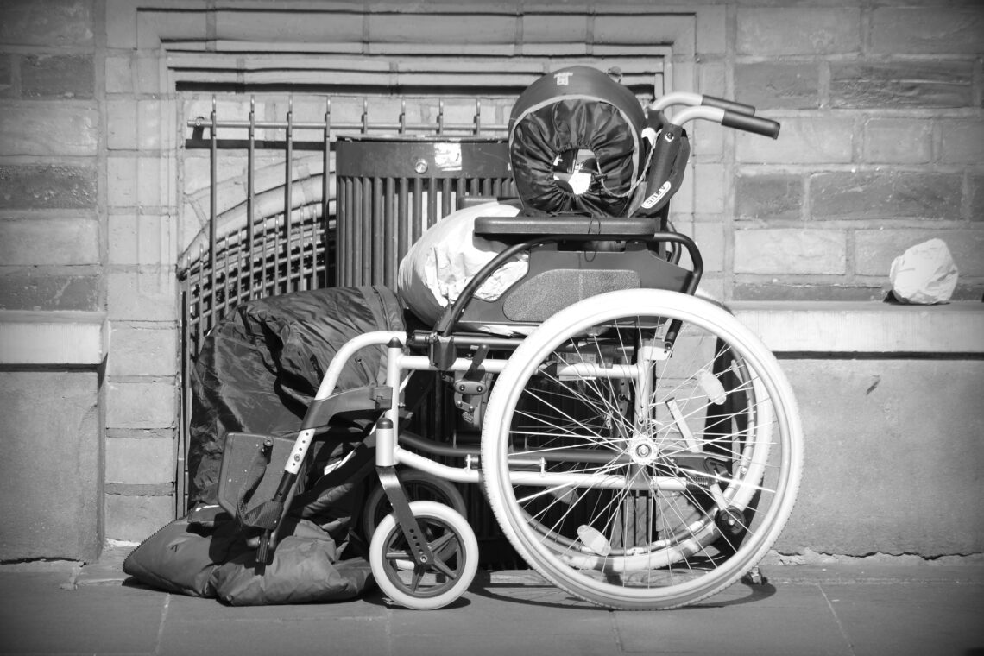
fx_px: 8199
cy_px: 328
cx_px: 492
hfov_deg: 6.9
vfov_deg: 4.6
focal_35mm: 300
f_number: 5.6
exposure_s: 1/250
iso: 100
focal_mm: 200
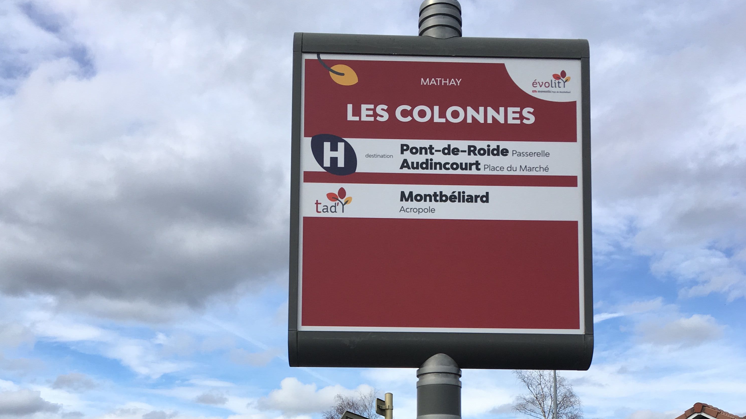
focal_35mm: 43
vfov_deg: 25.8
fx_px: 850
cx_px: 379
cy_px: 452
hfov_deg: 47.4
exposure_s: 1/1374
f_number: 2.2
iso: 25
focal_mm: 4.15
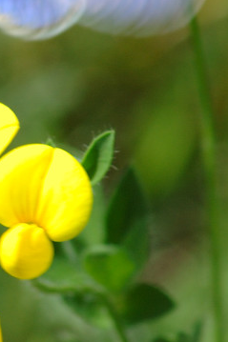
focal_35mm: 1284
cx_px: 8
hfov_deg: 1.1
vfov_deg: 1.6
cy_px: 96
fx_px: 12209
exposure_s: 1/200
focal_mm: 300
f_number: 10
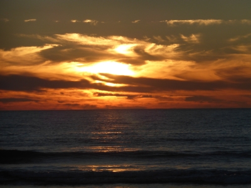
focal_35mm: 214
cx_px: 126
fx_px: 1552
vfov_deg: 6.9
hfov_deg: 9.2
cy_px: 94
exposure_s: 1/1000
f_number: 5.6
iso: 100
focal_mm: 38.2
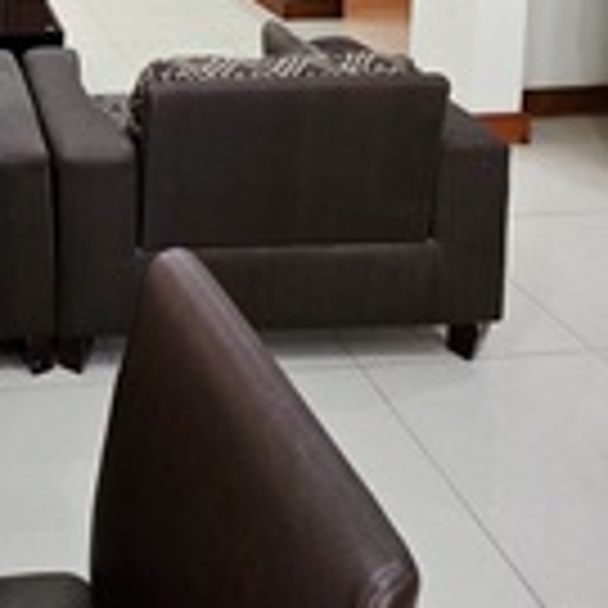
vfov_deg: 34.0
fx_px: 775
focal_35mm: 39
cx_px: -52
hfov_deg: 36.6
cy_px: -133
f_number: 1.9
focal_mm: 2.2
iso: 125
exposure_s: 1/101
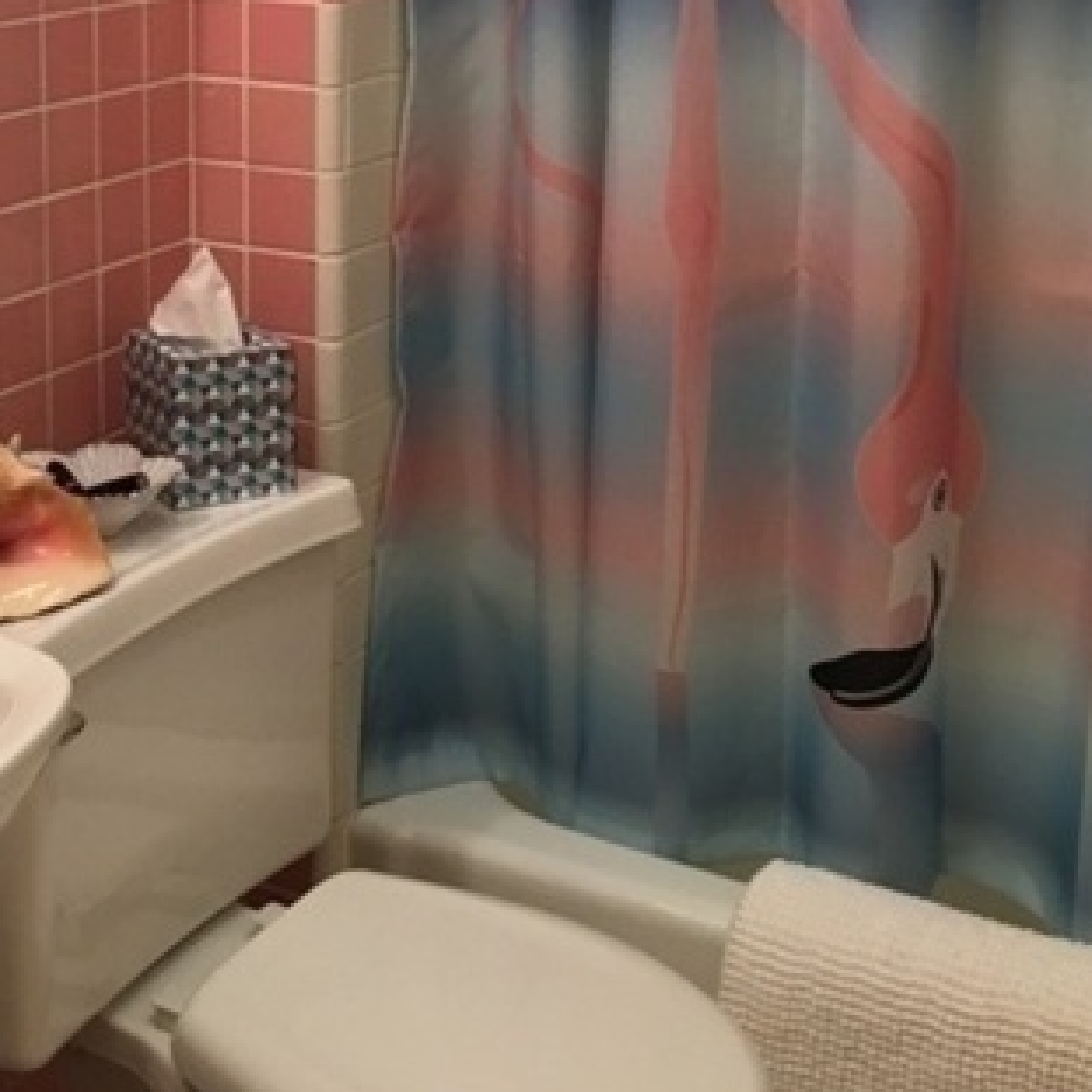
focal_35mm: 63
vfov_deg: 26.5
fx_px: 2248
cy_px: 136
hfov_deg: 26.7
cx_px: 192
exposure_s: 1/30
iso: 100
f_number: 2.2
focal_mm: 4.15
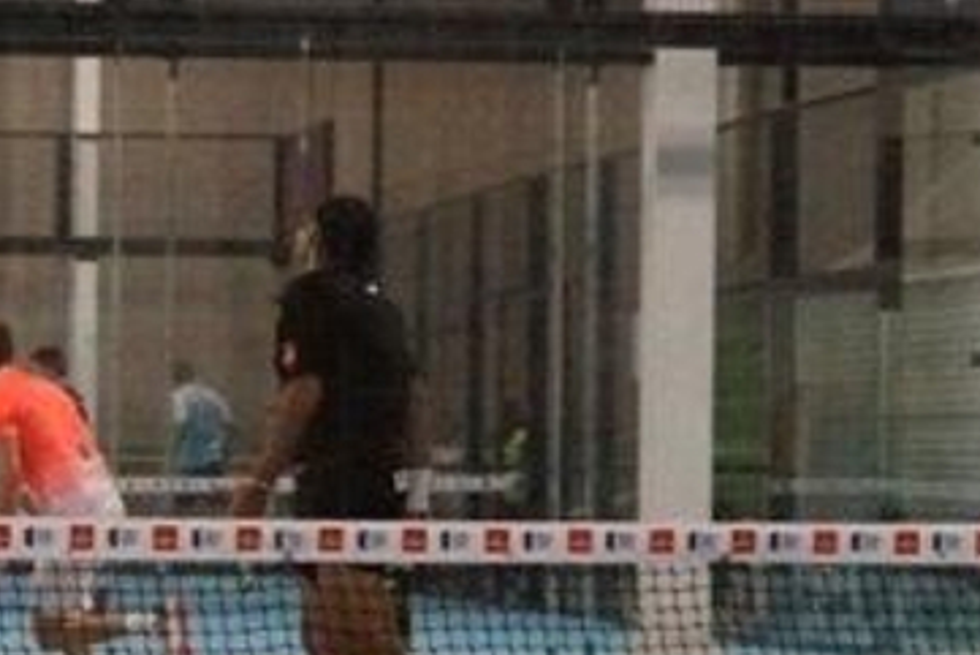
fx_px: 4711
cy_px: 466
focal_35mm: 173
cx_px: -174
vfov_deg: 7.9
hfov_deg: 11.6
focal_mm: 26
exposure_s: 1/800
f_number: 2.8
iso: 4000
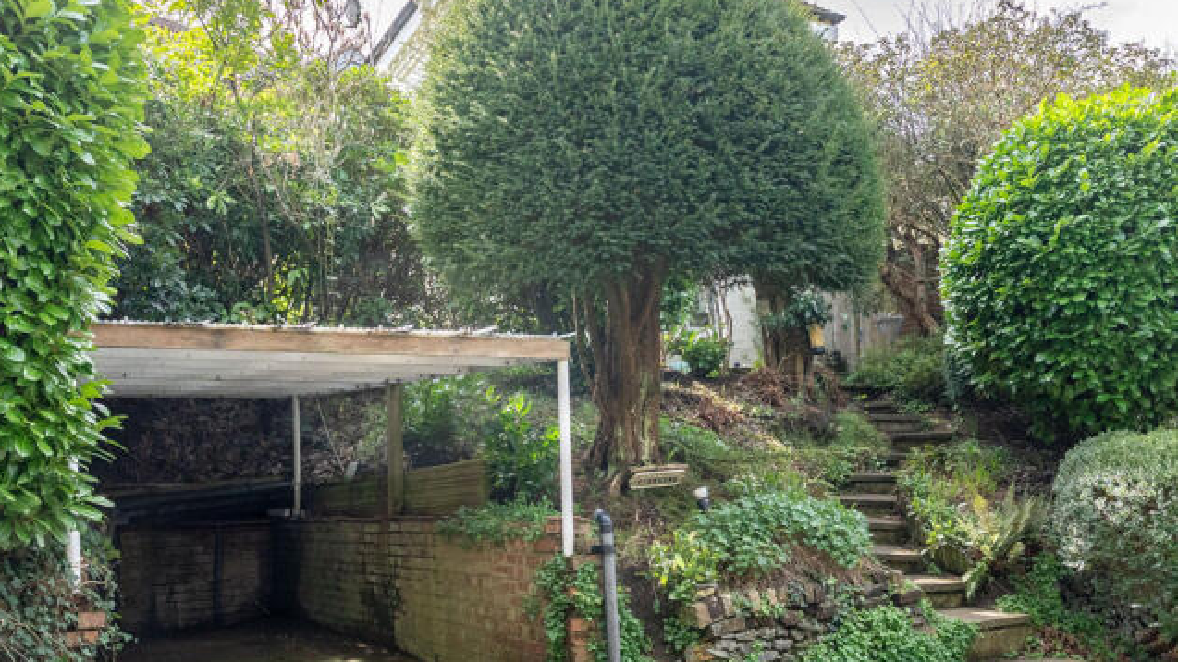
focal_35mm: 28
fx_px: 874
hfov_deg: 67.9
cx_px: 579
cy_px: 376
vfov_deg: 41.4
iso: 2000
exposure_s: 1/1000
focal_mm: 26
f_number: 7.1
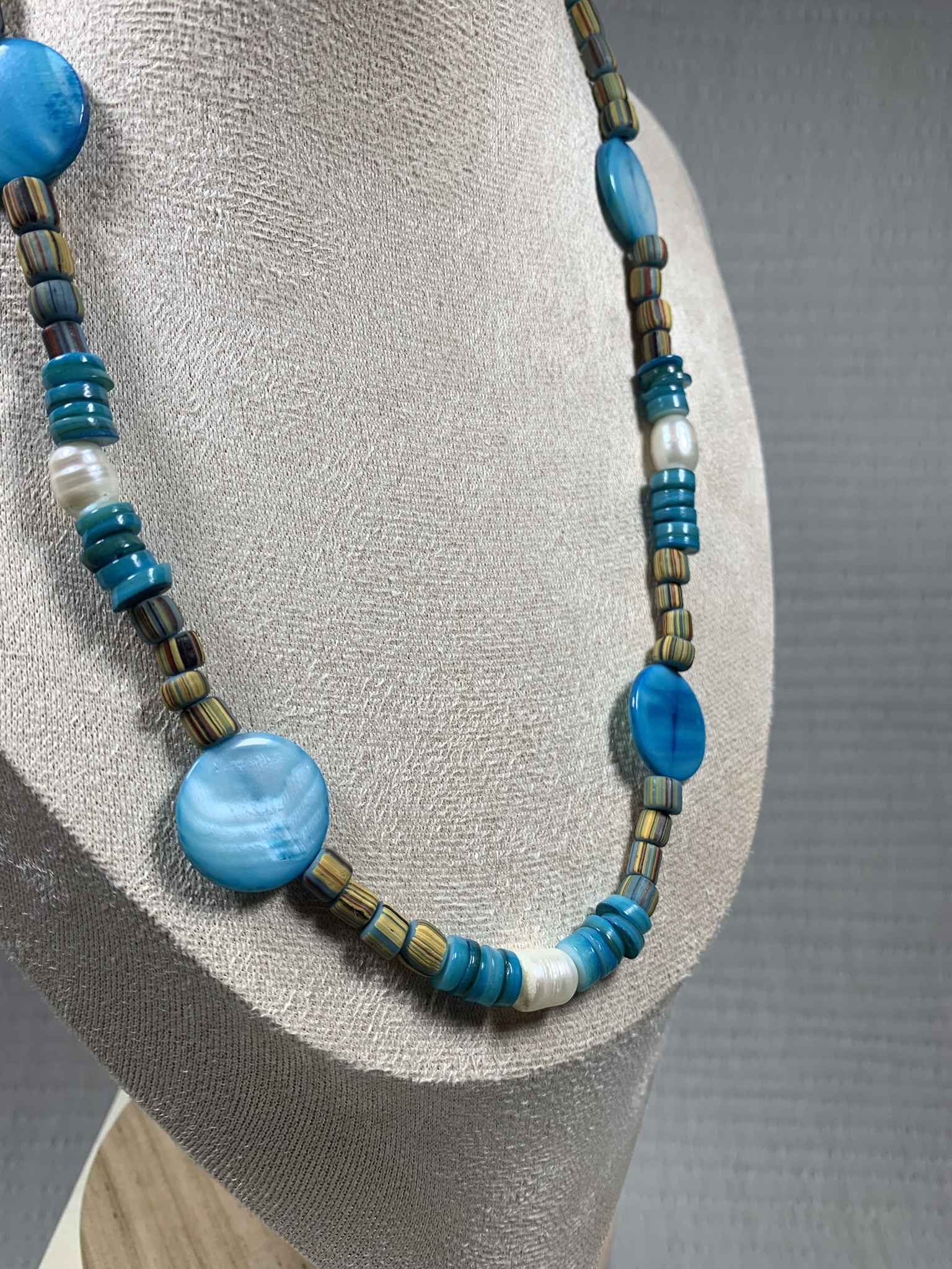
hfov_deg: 53.1
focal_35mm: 26
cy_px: 634
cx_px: 476
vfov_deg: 67.3
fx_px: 953
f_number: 1.8
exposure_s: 1/99
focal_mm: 4.25
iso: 40
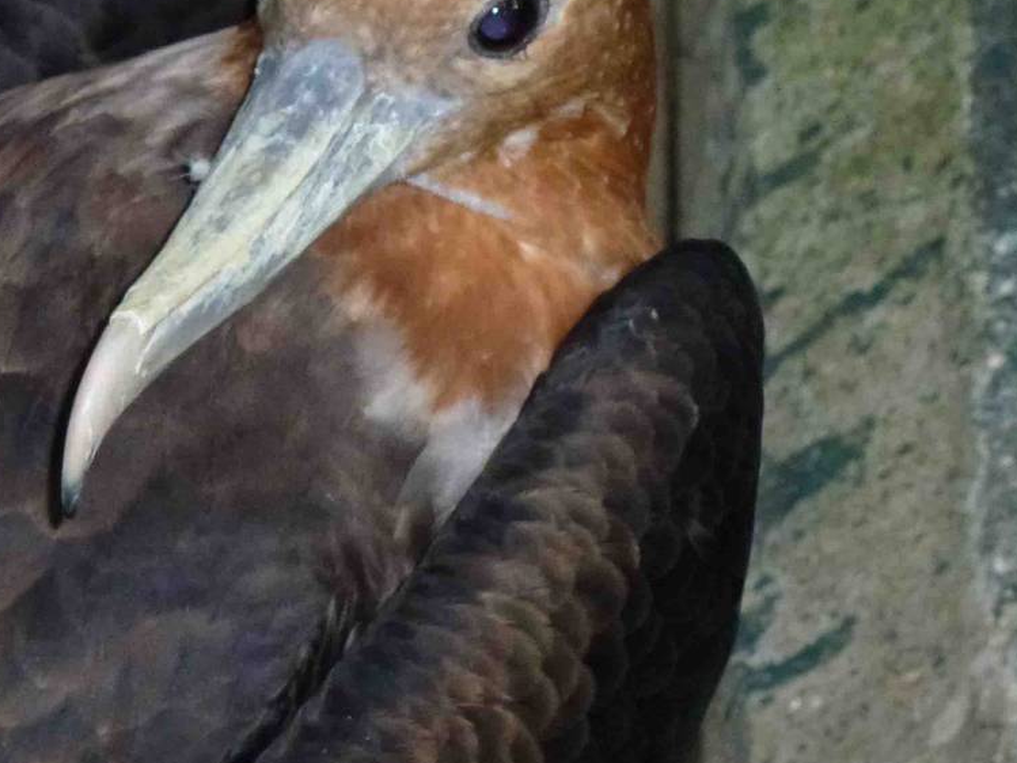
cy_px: 295
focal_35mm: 331
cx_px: 221
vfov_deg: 4.5
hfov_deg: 6.0
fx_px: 9726
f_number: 5.3
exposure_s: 1/60
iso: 400
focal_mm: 27.7
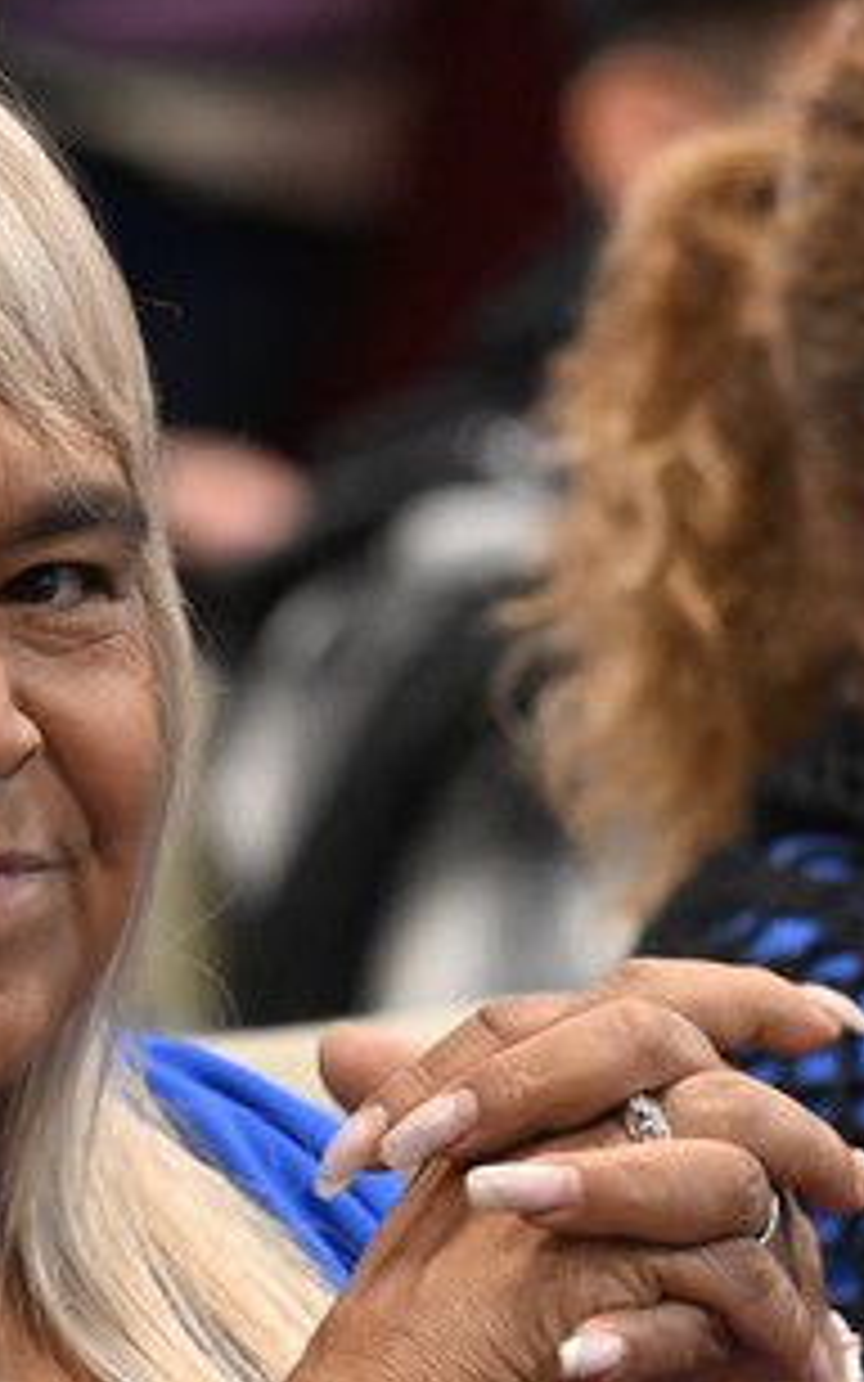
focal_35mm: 481
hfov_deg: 2.7
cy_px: 871
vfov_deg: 4.4
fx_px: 18113
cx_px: -148
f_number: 3.5
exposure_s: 1/160
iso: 3200
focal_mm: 145
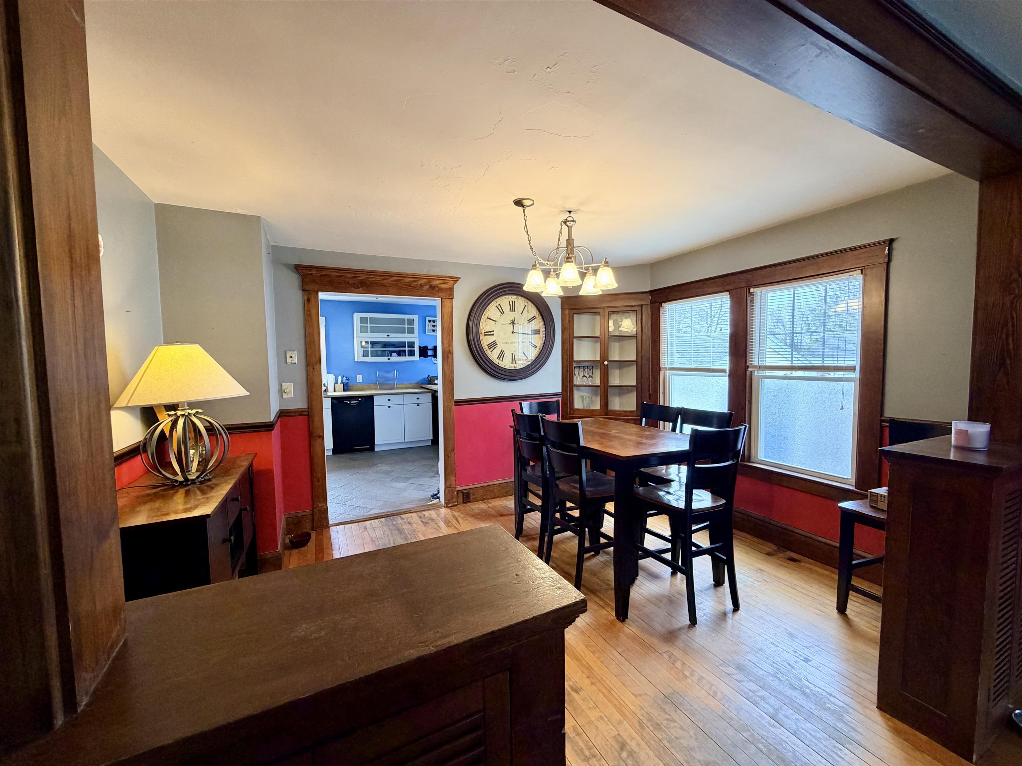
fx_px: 413
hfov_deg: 102.1
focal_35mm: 14
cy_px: 383
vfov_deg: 85.7
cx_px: 511
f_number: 2.2
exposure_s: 1/60
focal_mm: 2.22
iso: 200
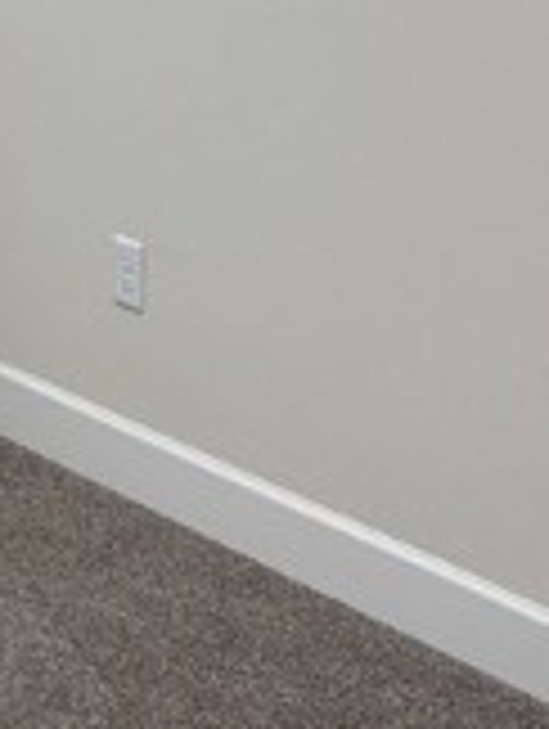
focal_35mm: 123
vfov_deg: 15.1
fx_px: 2594
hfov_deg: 10.9
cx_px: -603
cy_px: -288
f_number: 1.6
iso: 100
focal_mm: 5.96
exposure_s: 1/120
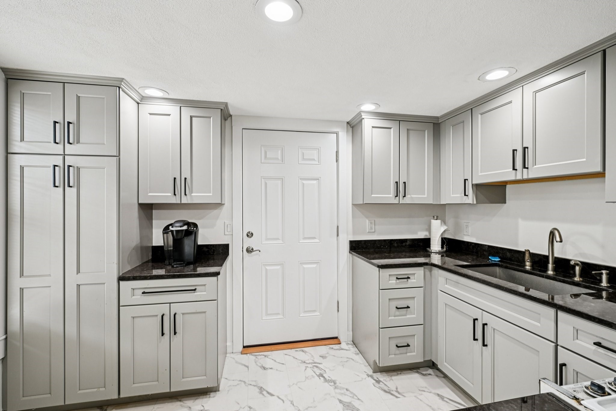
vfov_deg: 73.7
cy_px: 206
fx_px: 274
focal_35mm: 16
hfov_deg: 96.7
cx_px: 308
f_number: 8
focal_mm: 16
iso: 400
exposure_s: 1/25
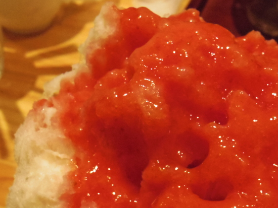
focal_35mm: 67
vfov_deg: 21.5
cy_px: 180
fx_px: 538
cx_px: 197
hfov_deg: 28.7
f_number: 3.2
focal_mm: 6.5
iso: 2000
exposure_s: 1/60
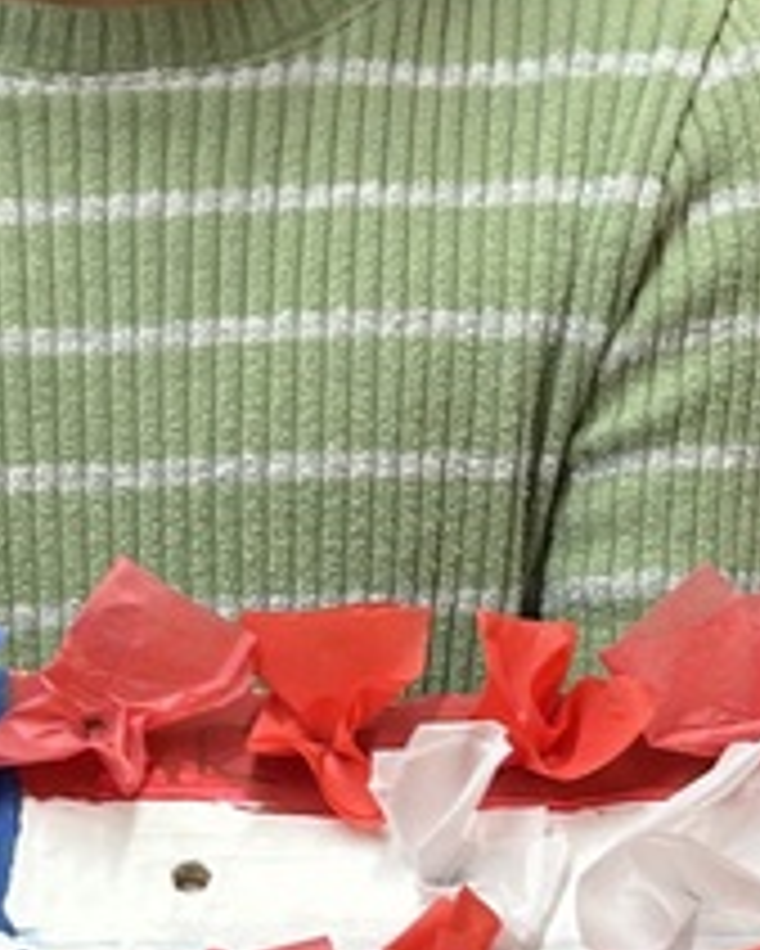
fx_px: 3456
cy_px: 738
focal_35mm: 123
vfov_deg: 15.5
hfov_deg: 12.5
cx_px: 207
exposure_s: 1/60
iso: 100
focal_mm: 5.7
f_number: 1.5
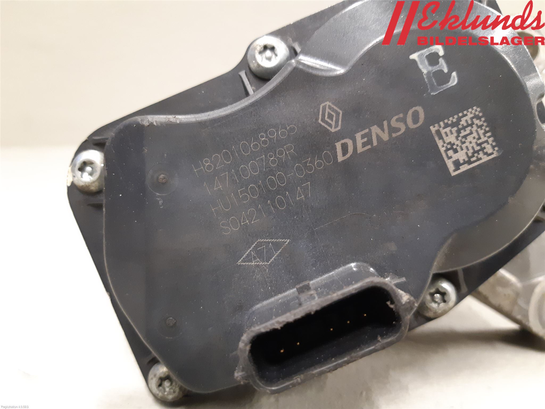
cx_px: 272
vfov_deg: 53.1
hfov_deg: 67.3
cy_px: 204
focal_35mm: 26
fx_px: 409
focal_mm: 3.93
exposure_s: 1/25
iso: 320
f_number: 1.7
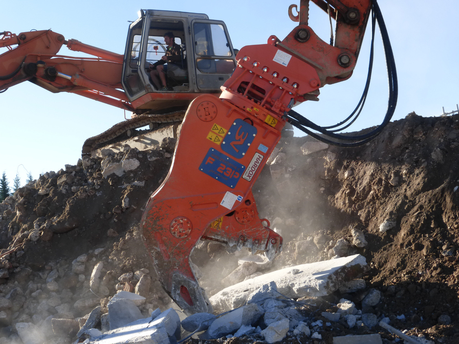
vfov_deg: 31.5
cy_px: 172
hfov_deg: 41.2
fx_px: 610
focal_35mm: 46
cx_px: 230
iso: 100
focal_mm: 7.9
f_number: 4.1
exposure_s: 1/400
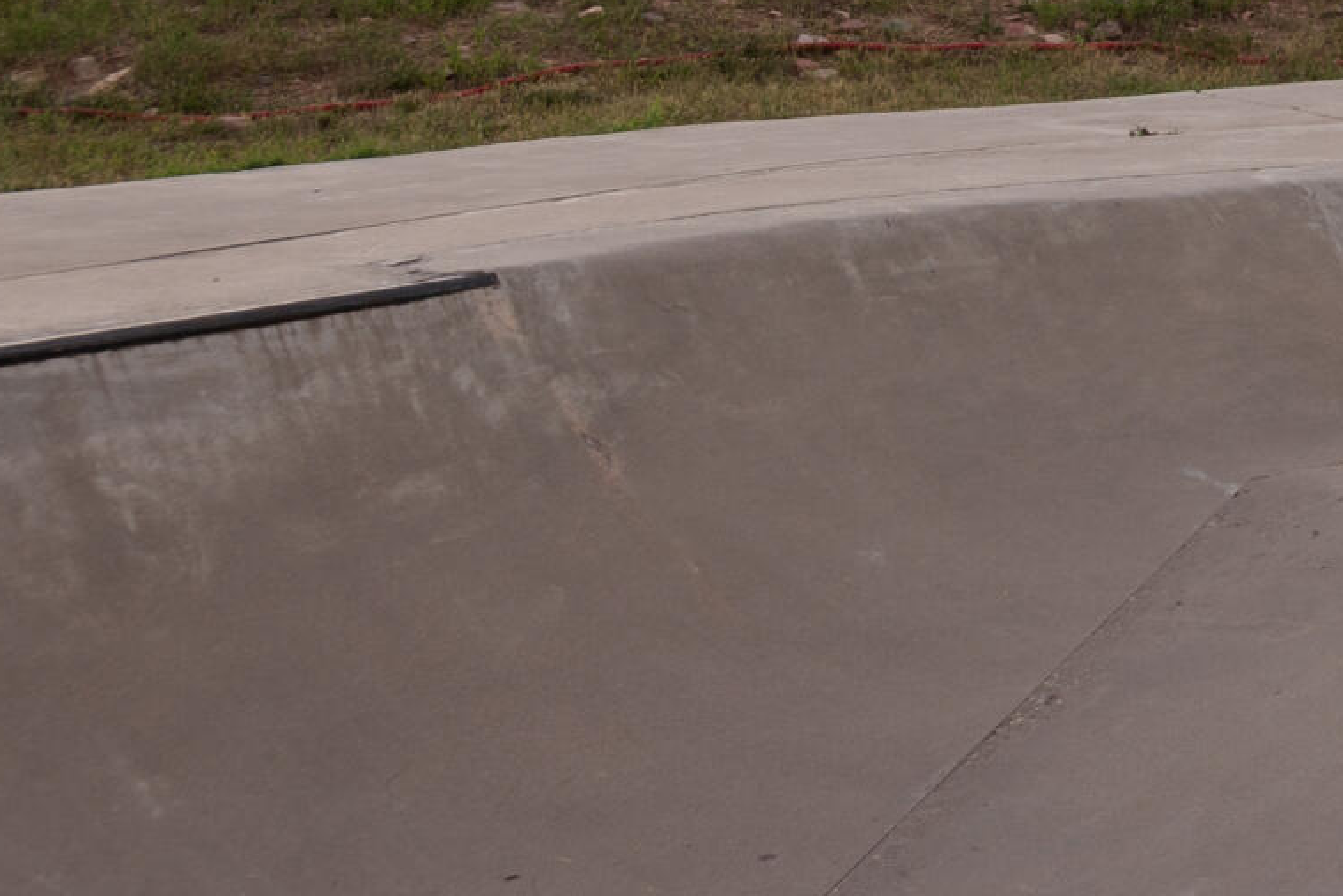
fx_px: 3545
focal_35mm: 95
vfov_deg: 13.5
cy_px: -462
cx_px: 2519
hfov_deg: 17.0
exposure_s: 1/1.25
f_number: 7.1
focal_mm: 24
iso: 100
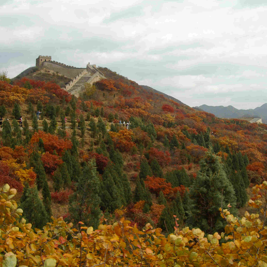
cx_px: 161
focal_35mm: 46
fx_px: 401
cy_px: 134
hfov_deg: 36.7
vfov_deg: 36.8
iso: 200
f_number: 13
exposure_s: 1/90
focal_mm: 24
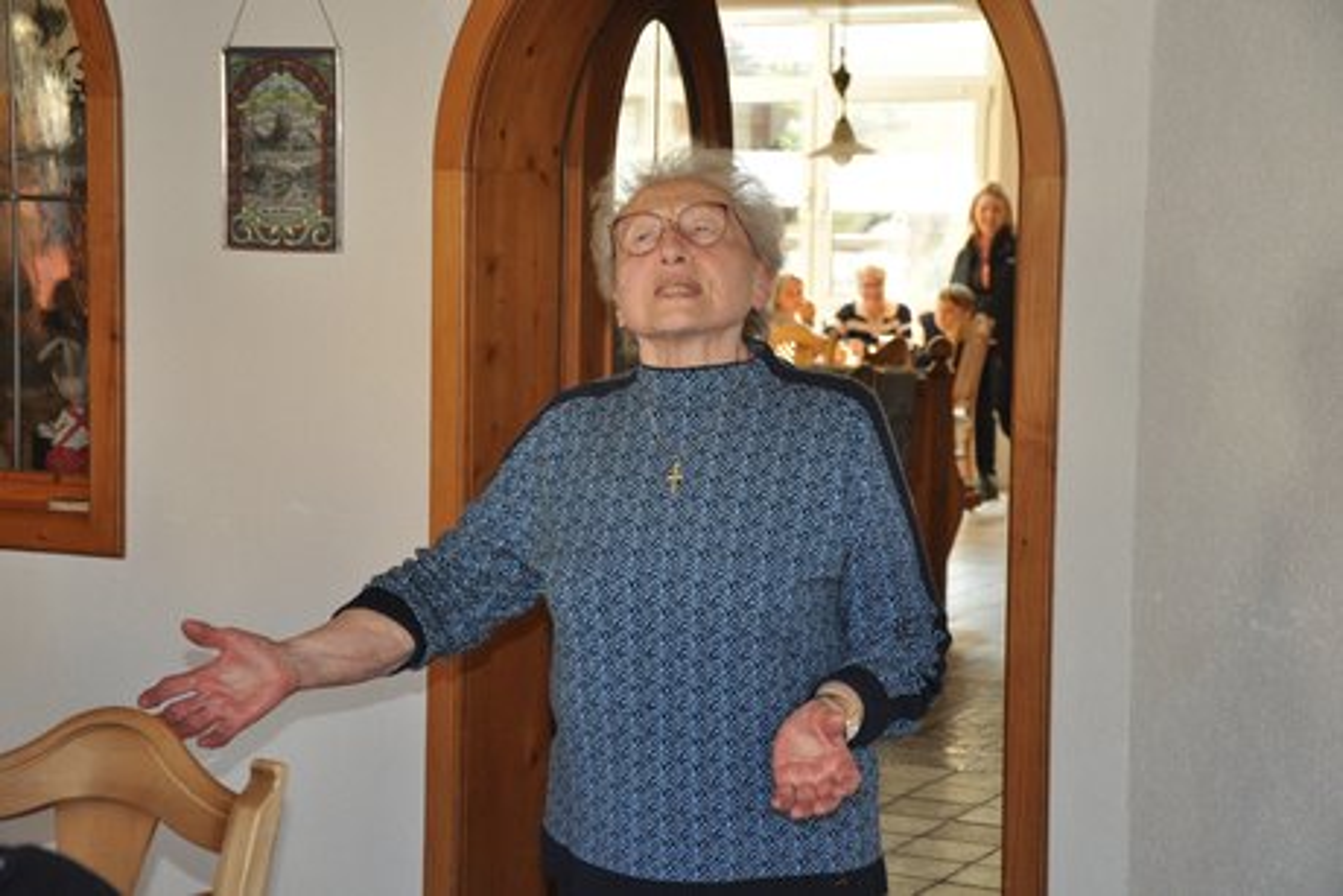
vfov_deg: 17.5
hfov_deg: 26.0
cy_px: 448
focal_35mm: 78
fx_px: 2911
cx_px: 672
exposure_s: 1/60
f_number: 5
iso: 800
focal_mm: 52
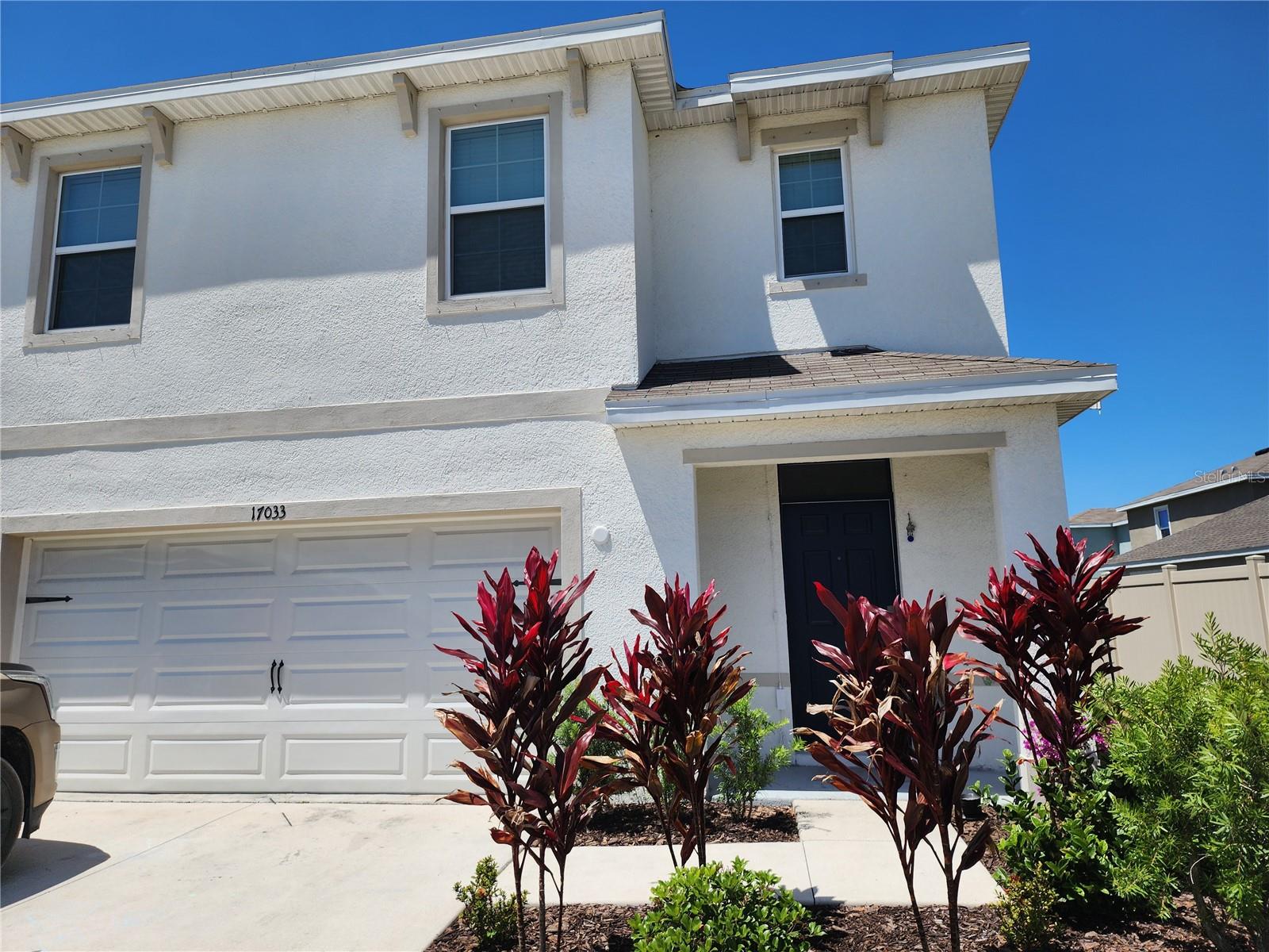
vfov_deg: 58.9
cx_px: 634
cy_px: 476
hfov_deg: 73.9
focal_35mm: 23
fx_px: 843
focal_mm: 6.4
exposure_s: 1/1509
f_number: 1.8
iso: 12
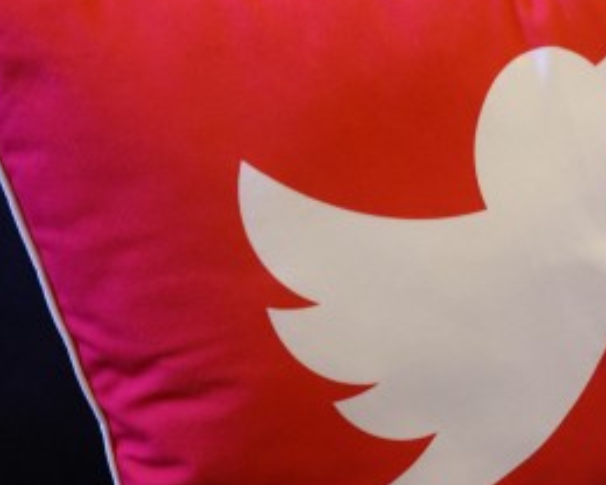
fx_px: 933
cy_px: 284
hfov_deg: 36.0
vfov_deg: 29.1
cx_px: 326
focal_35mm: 52
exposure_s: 1/25
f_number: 2.8
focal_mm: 9
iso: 800
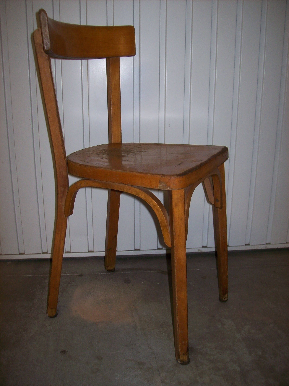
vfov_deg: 51.4
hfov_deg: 39.6
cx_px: 144
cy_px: 193
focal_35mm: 36
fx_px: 401
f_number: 2.7
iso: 80
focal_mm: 6
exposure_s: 1/64
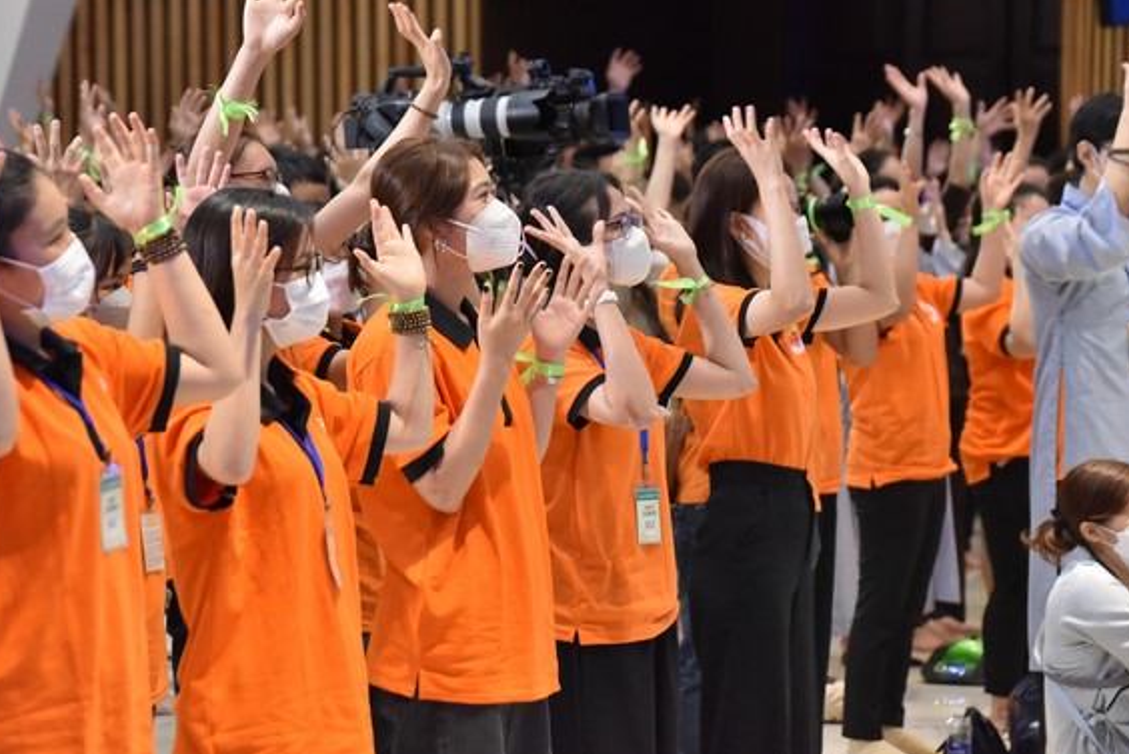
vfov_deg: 10.6
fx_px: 4049
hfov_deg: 15.9
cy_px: 322
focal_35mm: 129
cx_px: 494
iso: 4000
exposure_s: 1/200
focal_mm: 112
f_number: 5.6
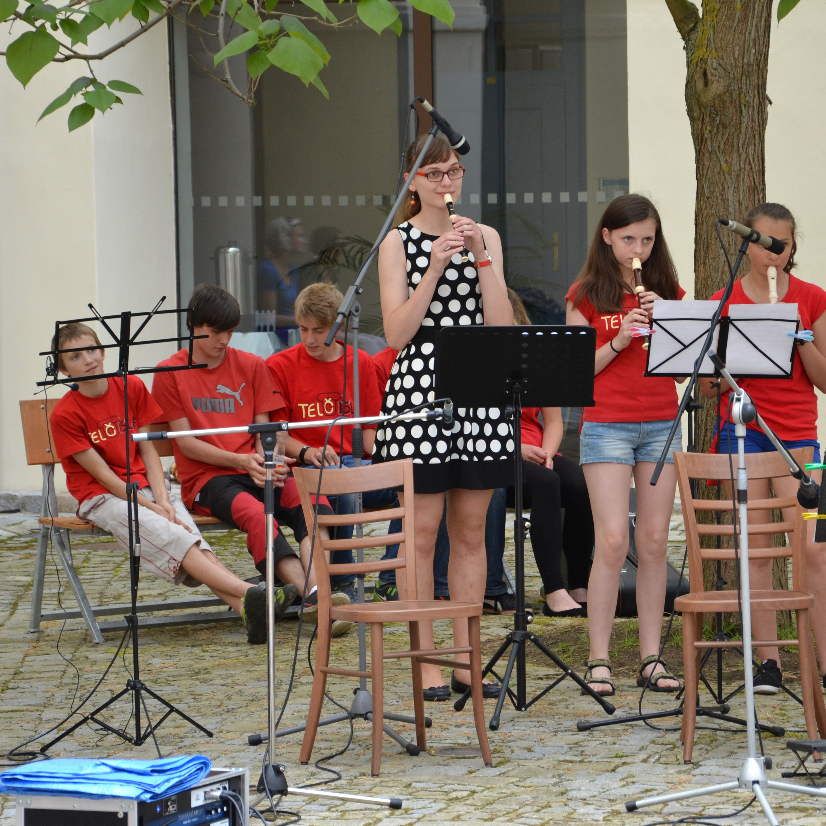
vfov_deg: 10.7
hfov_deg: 10.7
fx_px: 4400
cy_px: 388
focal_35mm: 163
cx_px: 479
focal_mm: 80
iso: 400
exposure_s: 1/125
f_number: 5.3
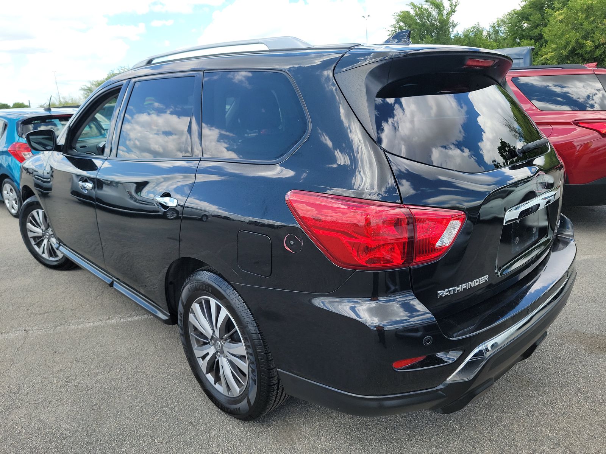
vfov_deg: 56.8
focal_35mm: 24
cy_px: 227
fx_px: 420
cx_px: 303
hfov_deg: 71.6
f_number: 1.8
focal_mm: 6.7
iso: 50
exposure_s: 1/305
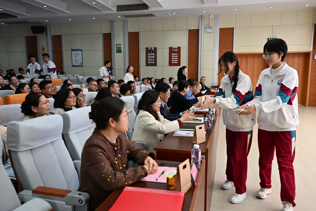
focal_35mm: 28
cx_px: 158
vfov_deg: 46.4
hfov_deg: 65.5
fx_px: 246
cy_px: 106
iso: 1100
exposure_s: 1/125
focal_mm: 28
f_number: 4
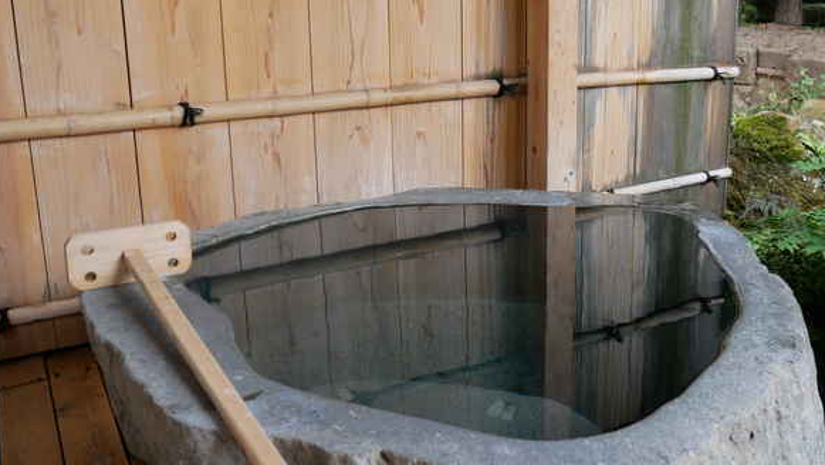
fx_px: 788
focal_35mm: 36
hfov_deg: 55.0
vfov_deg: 32.7
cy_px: 176
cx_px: 484
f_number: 3.5
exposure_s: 1/100
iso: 200
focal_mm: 12
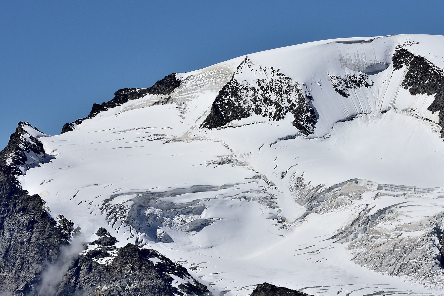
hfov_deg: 8.5
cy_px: 148
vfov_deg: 5.7
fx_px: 2984
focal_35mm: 242
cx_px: 265
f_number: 8
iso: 180
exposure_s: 1/1000
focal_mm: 120
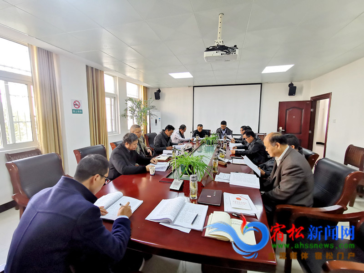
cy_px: 136
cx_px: 182
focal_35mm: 16
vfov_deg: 78.1
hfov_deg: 94.5
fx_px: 168
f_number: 2.2
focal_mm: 2.35
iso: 160
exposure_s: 1/50
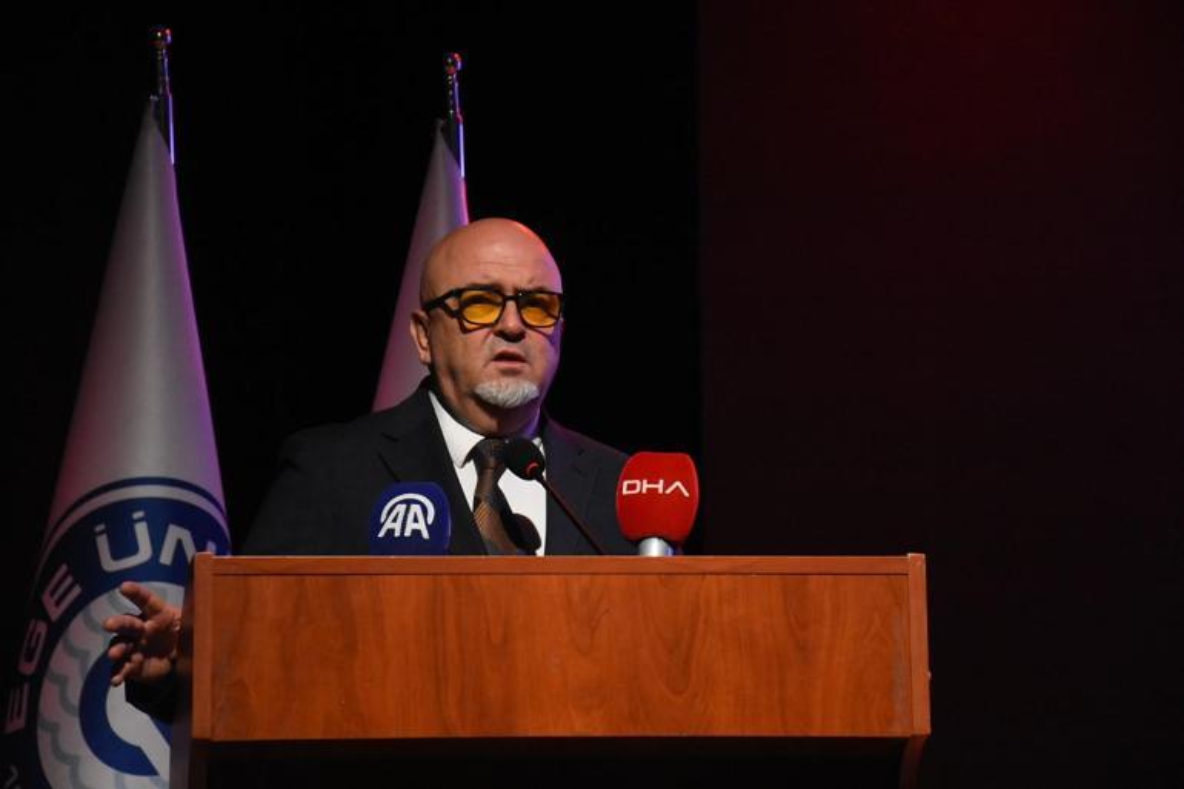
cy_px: 394
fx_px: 4192
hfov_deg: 16.1
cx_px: 592
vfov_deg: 10.7
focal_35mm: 128
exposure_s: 1/400
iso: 5000
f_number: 5.3
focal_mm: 85
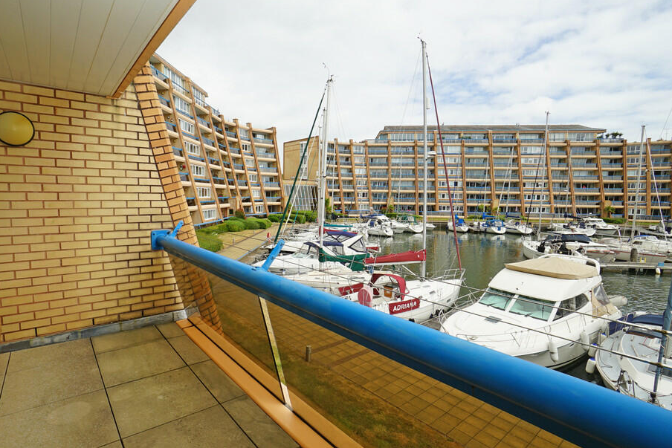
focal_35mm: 17
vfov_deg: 70.4
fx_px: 317
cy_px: 233
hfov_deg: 92.8
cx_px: 295
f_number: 13
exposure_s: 1/100
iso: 100
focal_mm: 10
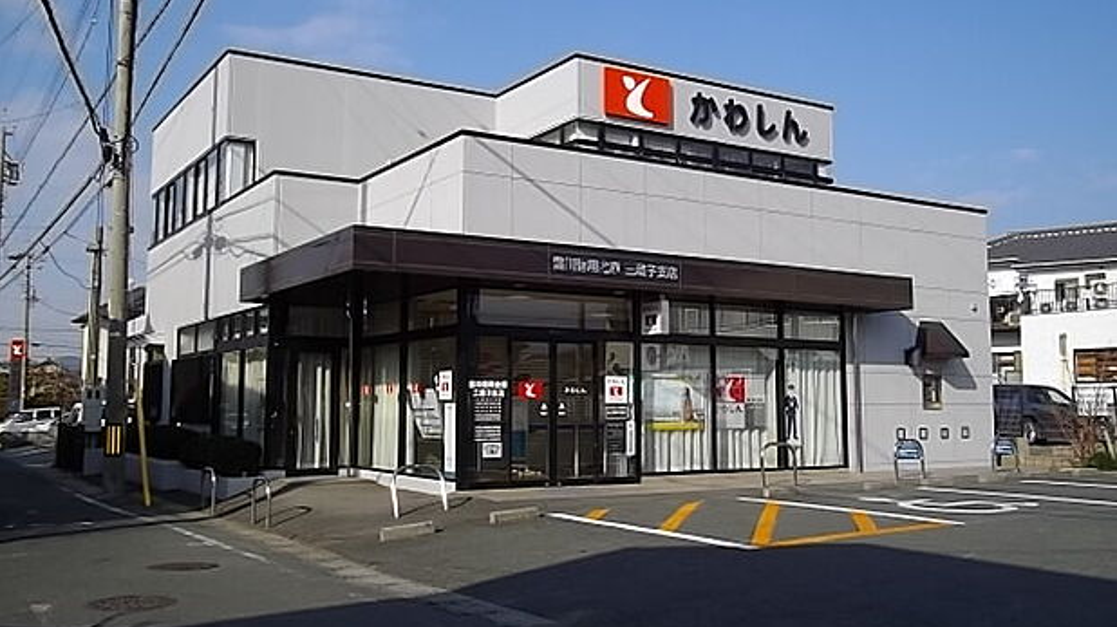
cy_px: 276
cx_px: 558
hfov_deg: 56.6
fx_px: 1036
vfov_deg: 33.6
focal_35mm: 35
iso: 110
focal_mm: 5.8
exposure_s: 1/1280
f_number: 3.5
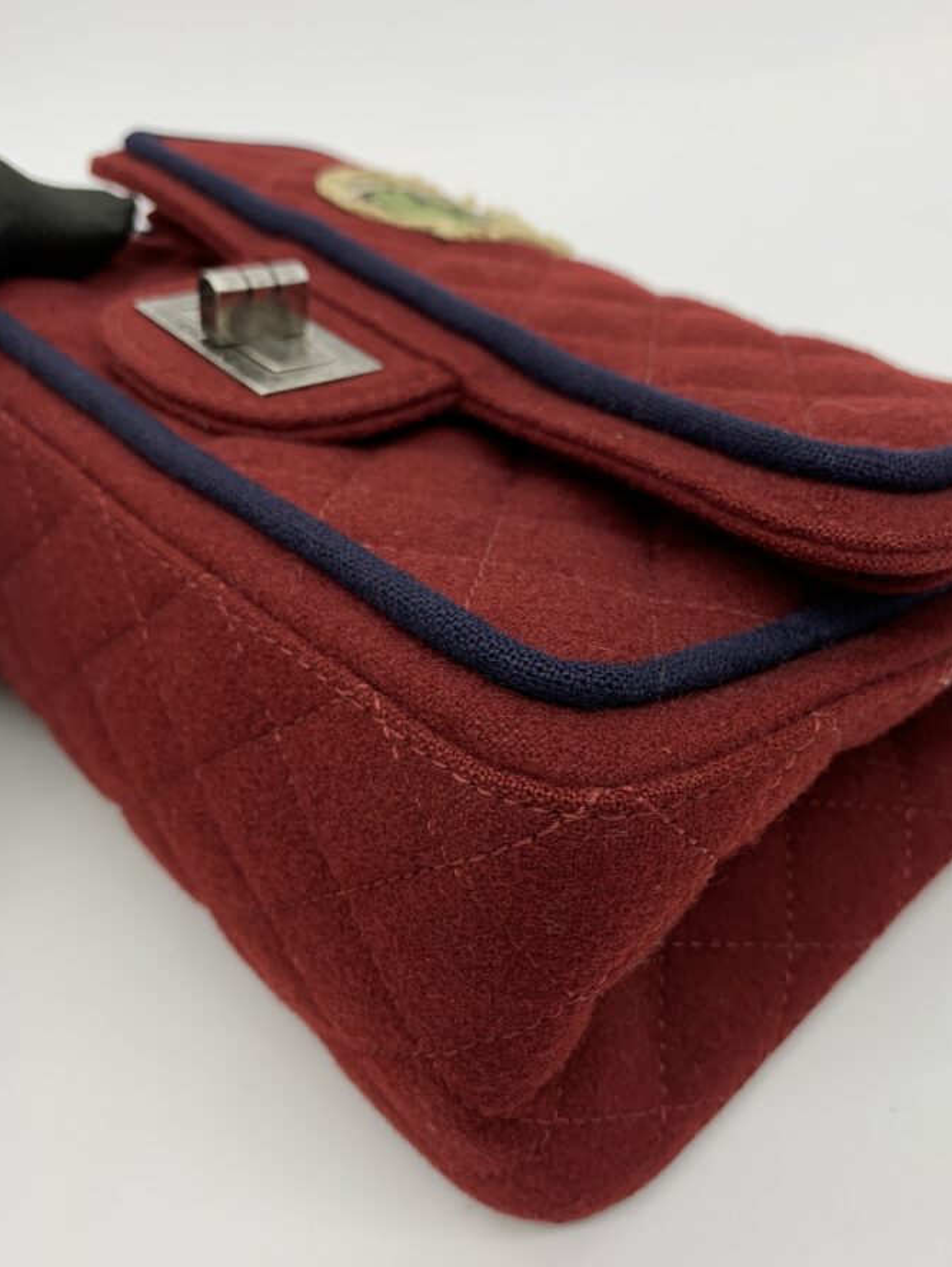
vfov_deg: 59.8
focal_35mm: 30
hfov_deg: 46.7
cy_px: 696
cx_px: 546
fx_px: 1099
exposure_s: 1/100
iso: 32
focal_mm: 4.25
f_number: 1.8
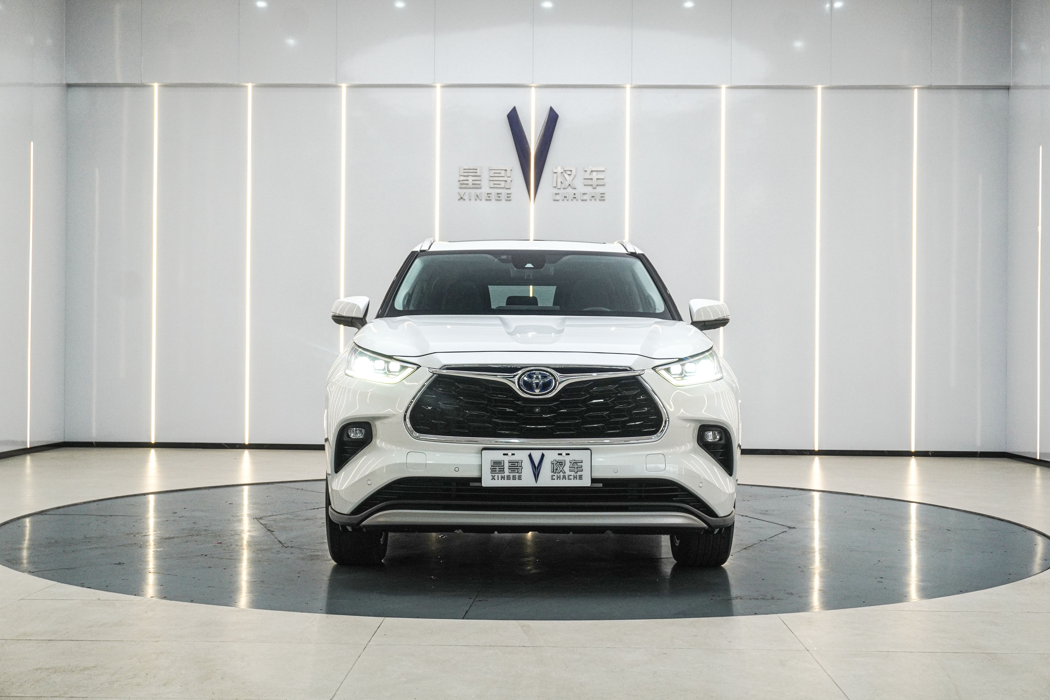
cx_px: 530
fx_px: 1298
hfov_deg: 44.0
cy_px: 346
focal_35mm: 45
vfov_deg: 30.2
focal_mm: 29
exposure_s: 1/80
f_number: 6.3
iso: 640
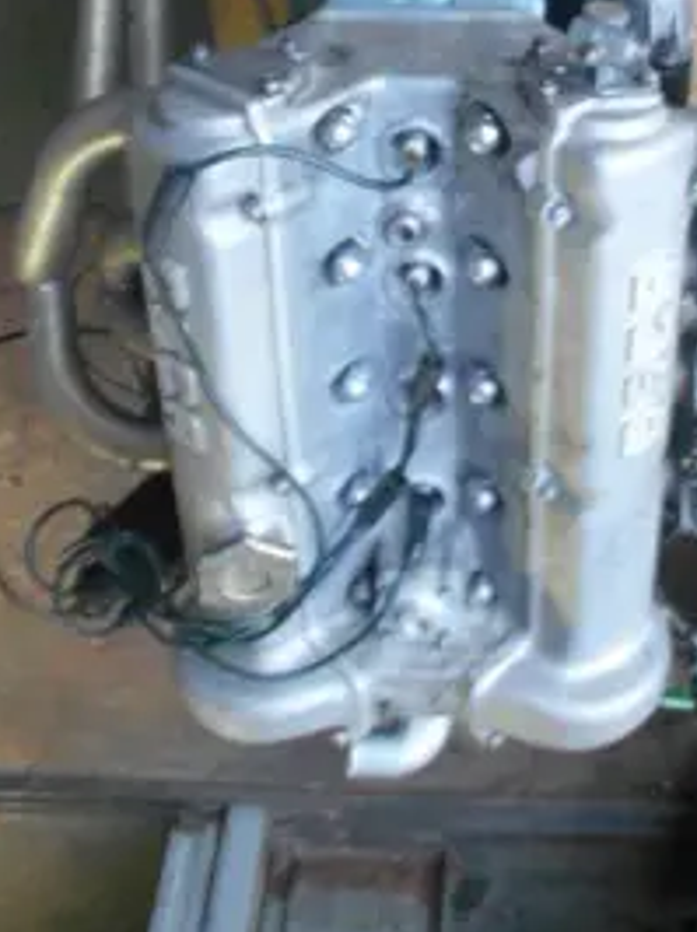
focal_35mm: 47
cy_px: 151
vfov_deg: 38.5
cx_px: 497
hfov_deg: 30.5
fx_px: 1264
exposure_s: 1/10
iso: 400
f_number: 3.2
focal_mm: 4.6
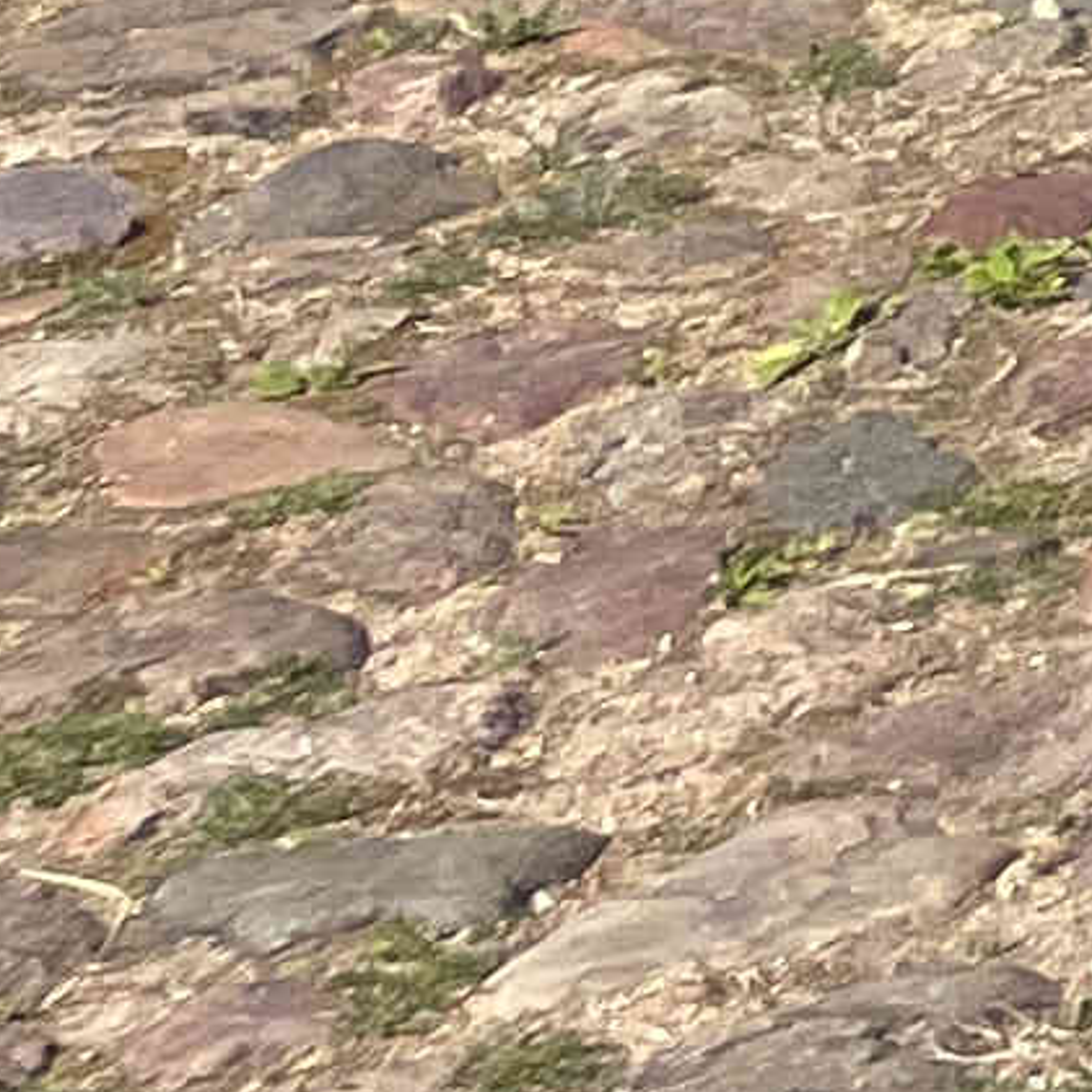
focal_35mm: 220
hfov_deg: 6.3
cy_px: -2337
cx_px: 4607
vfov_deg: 7.0
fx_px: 7852
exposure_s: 1/3205
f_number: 1.6
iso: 32
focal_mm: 4.2
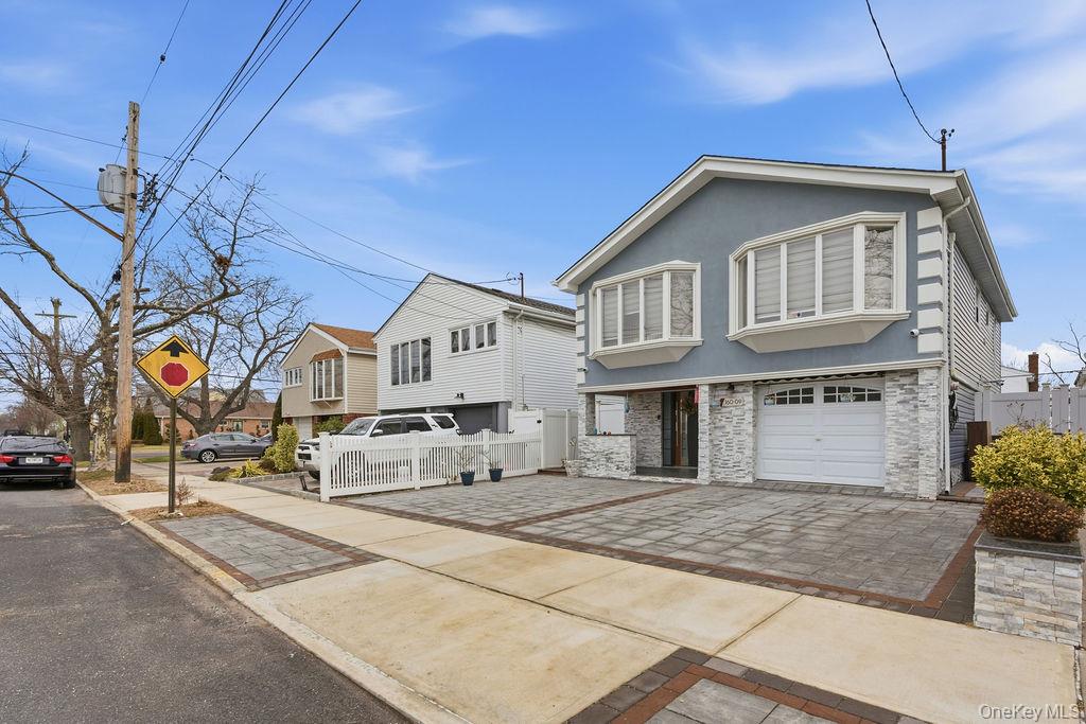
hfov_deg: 96.7
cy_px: 362
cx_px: 543
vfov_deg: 73.8
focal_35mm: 16
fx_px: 483
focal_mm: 16
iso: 100
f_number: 8
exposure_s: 1/640
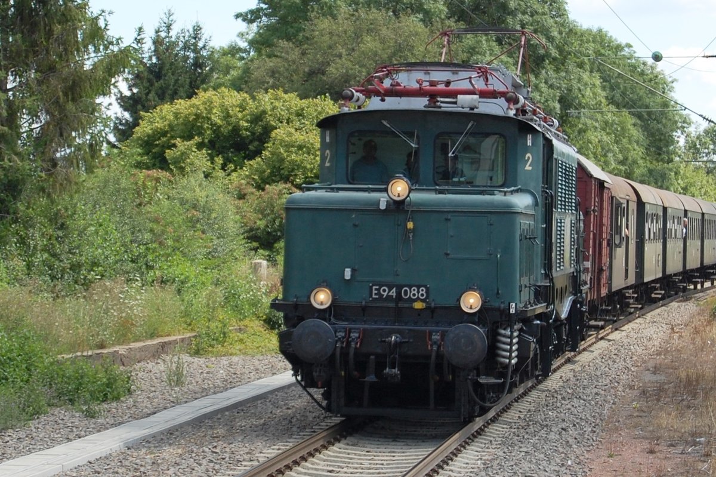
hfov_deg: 24.6
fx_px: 1640
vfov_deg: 16.5
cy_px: 238
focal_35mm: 82
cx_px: 358
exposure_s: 1/500
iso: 220
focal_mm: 55
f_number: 5.6
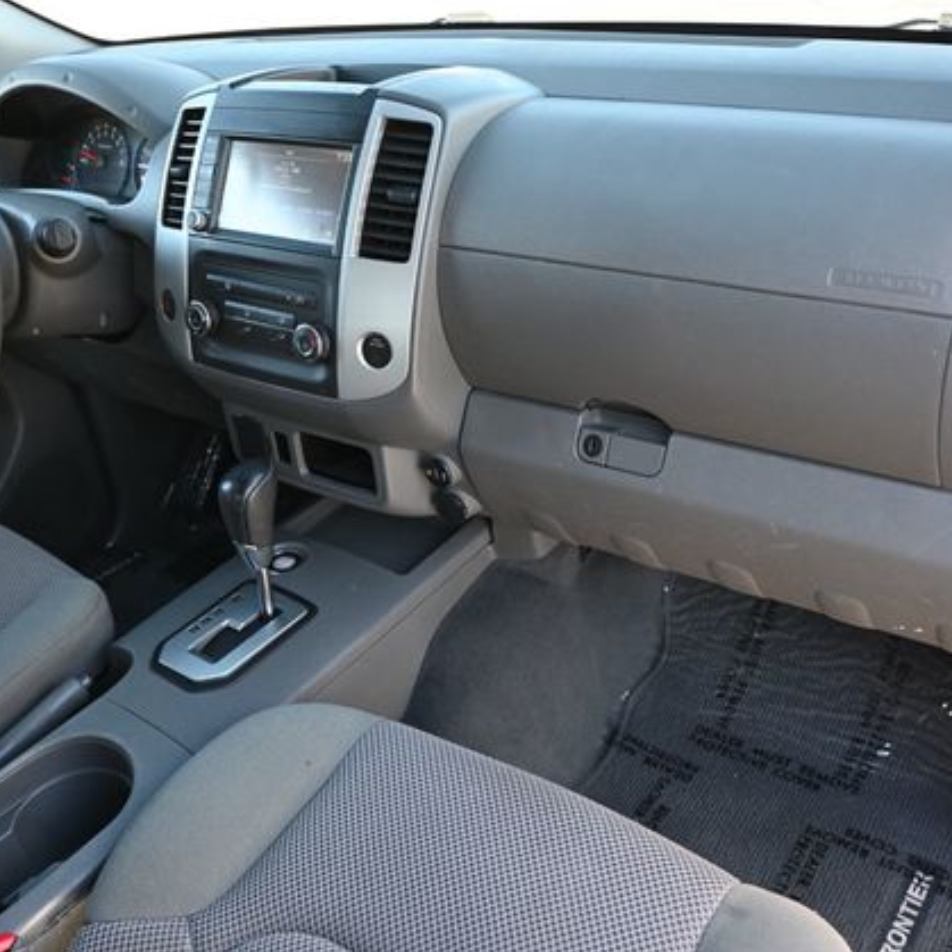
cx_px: 425
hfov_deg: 46.0
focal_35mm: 36
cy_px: 479
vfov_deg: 46.1
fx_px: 1119
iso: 640
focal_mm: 18.5
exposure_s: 1/125
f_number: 3.8
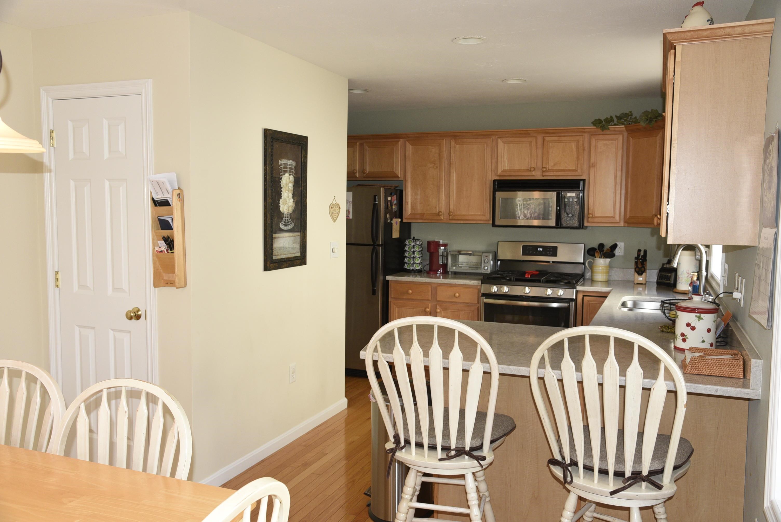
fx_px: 673
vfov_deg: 42.4
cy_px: 261
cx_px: 390
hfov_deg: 60.3
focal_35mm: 31
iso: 1000
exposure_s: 1/60
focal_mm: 31
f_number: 5.6
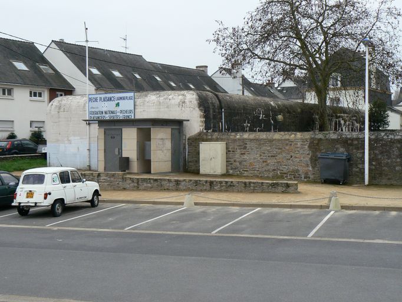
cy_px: 151
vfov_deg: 26.6
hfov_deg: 34.9
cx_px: 201
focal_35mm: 55
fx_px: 639
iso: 200
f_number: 5.6
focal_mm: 9.2
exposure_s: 1/400
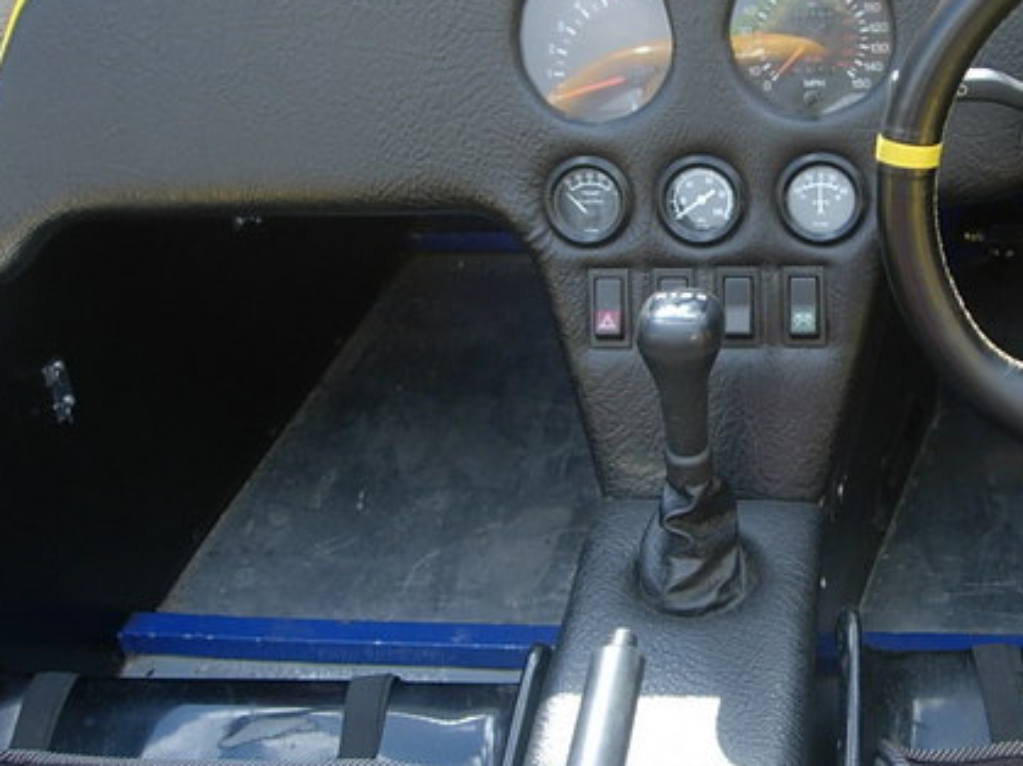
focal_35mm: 58
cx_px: 764
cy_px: 281
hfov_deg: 32.6
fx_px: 1714
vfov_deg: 25.1
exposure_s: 1/304
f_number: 2.8
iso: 64
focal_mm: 7.8
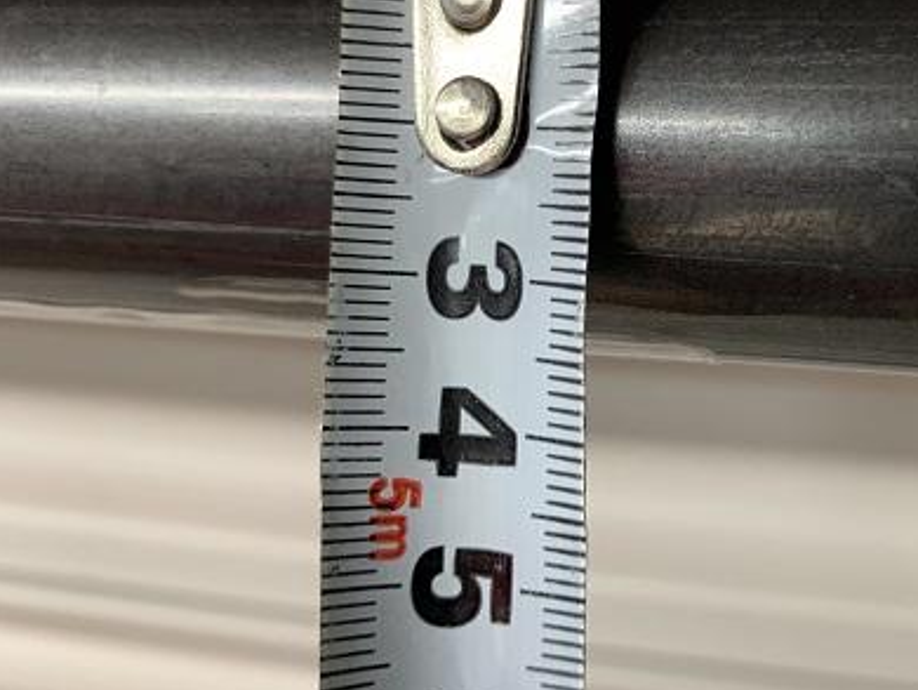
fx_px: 1061
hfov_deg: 45.1
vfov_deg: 35.8
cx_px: 697
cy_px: 254
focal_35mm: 40
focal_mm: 4.2
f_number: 1.8
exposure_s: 1/50
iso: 100
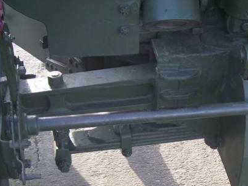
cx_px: 212
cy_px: 154
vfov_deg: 19.9
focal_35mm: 73
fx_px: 523
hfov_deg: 26.0
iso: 80
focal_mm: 6
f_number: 2.7
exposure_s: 1/125
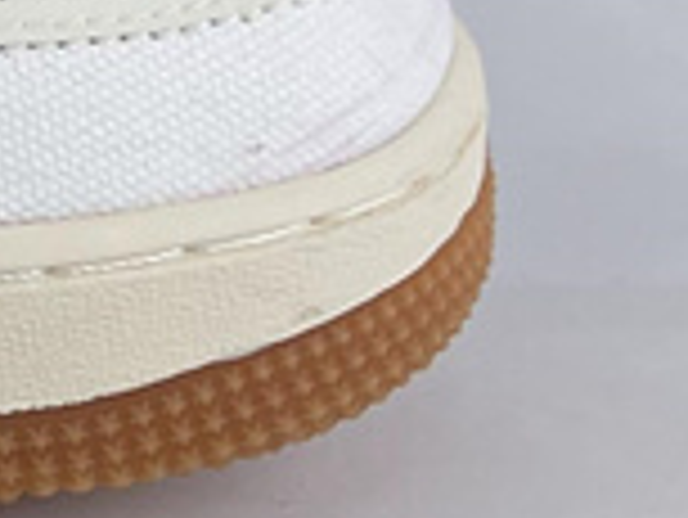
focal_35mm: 204
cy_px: -342
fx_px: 4058
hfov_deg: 7.8
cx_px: -1668
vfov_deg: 7.1
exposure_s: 1/380
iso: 32
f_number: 1.6
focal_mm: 4.2
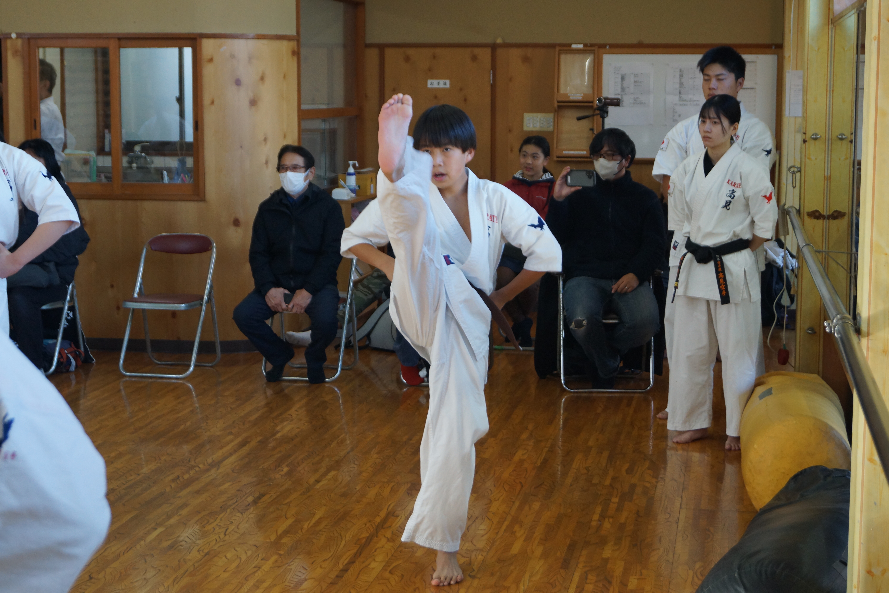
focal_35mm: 68
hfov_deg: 29.9
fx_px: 1667
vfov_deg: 20.2
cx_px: 444
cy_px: 296
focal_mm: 45
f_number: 5.6
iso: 500
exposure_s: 1/80
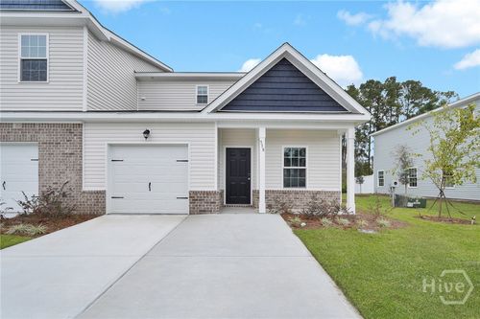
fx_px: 220
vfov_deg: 72.0
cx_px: 240
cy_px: 160
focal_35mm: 16
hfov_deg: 95.0
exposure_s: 1/160
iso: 320
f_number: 9
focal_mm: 16.5
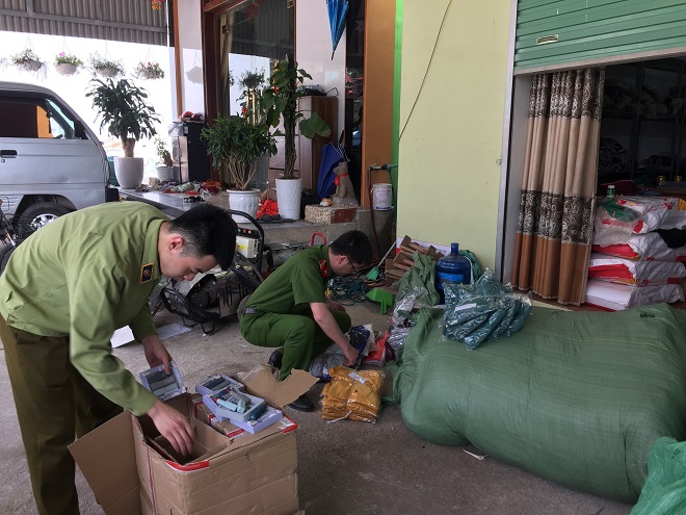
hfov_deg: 61.7
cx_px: 343
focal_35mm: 29
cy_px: 258
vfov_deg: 48.2
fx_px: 575
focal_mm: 4.15
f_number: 2.2
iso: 32
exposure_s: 1/106
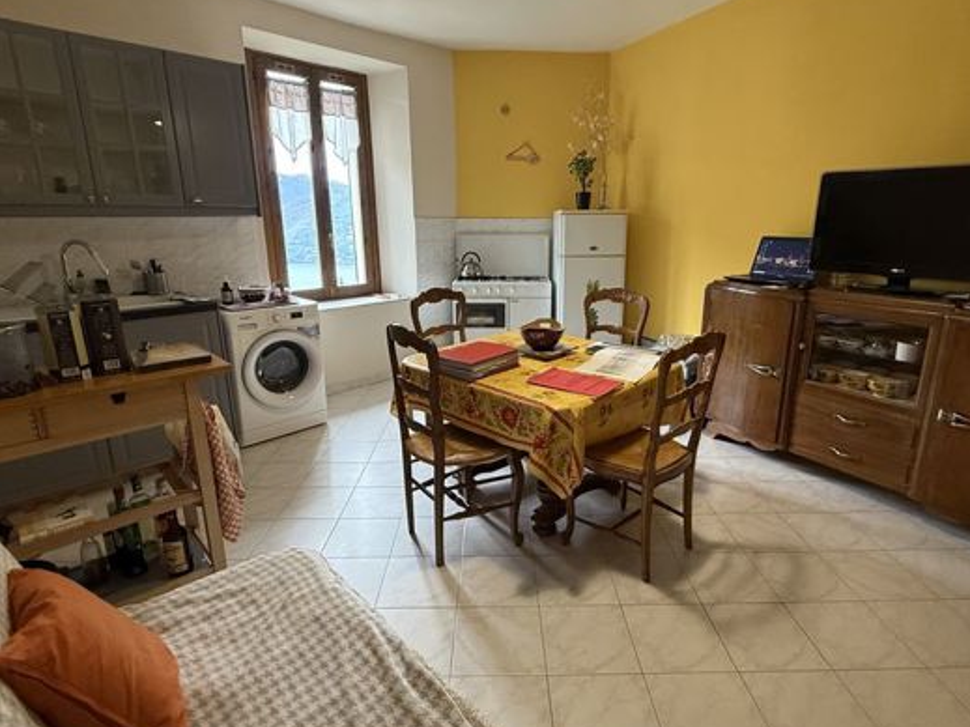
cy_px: 349
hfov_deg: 84.6
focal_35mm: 19
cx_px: 507
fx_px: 532
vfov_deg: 68.6
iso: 250
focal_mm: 2.22
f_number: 2.2
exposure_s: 1/100
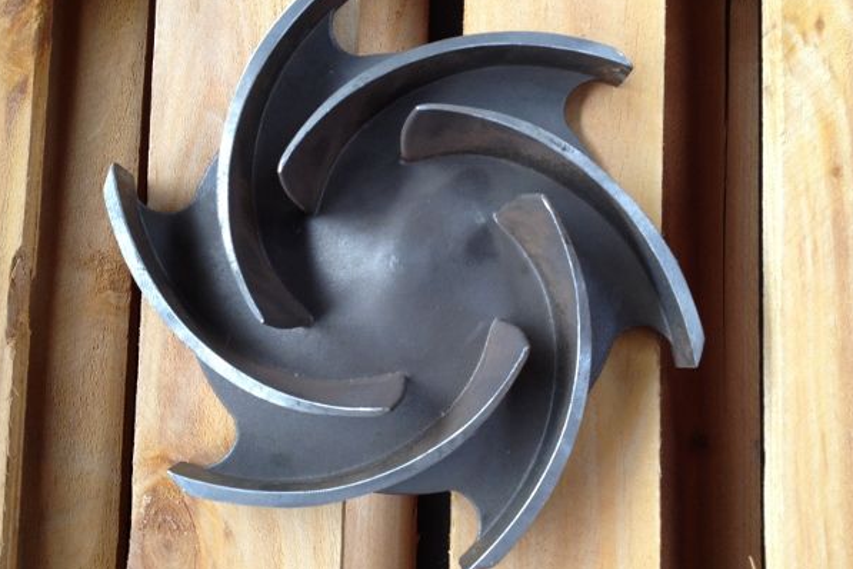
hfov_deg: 49.6
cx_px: 419
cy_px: 280
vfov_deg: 34.2
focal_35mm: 39
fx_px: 924
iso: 64
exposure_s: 1/20
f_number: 2.4
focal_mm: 4.28
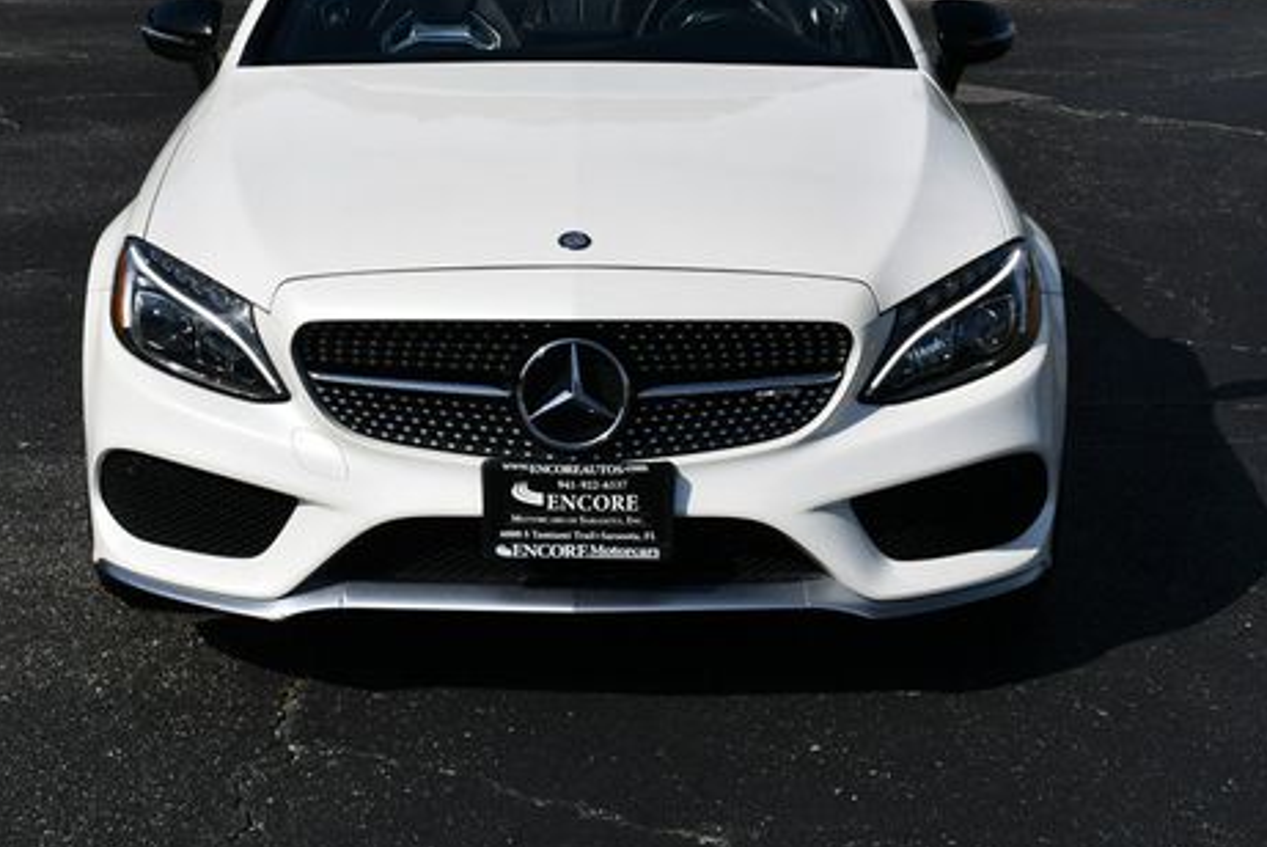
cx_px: 572
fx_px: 2641
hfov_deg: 27.0
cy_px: 311
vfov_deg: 18.2
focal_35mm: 75
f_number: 10
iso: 100
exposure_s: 1/400
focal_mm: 27
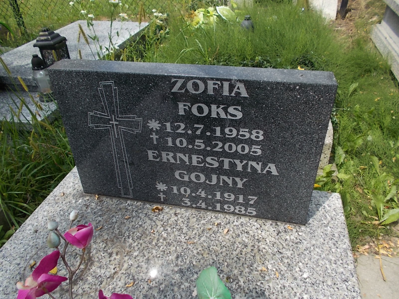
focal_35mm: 26
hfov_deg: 67.3
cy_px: 150
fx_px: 300
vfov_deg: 53.1
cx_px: 200
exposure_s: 1/160
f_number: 8
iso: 80
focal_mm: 4.6
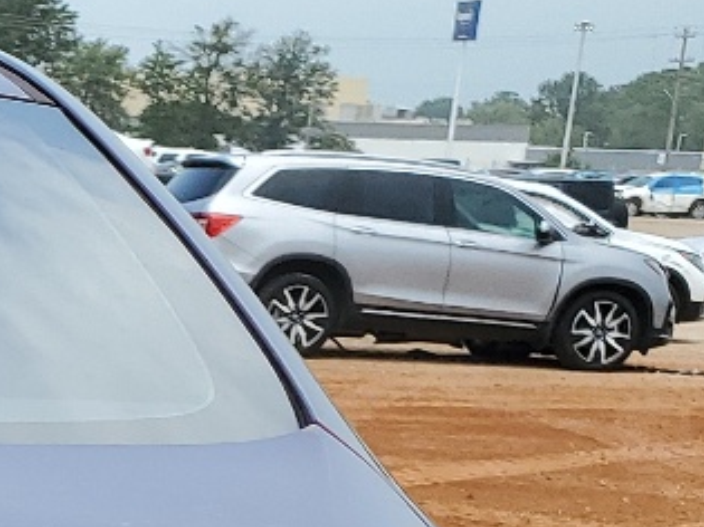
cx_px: -655
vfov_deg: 10.3
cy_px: 1056
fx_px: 2684
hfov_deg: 13.1
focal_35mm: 132
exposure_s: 1/1250
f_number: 1.5
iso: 50
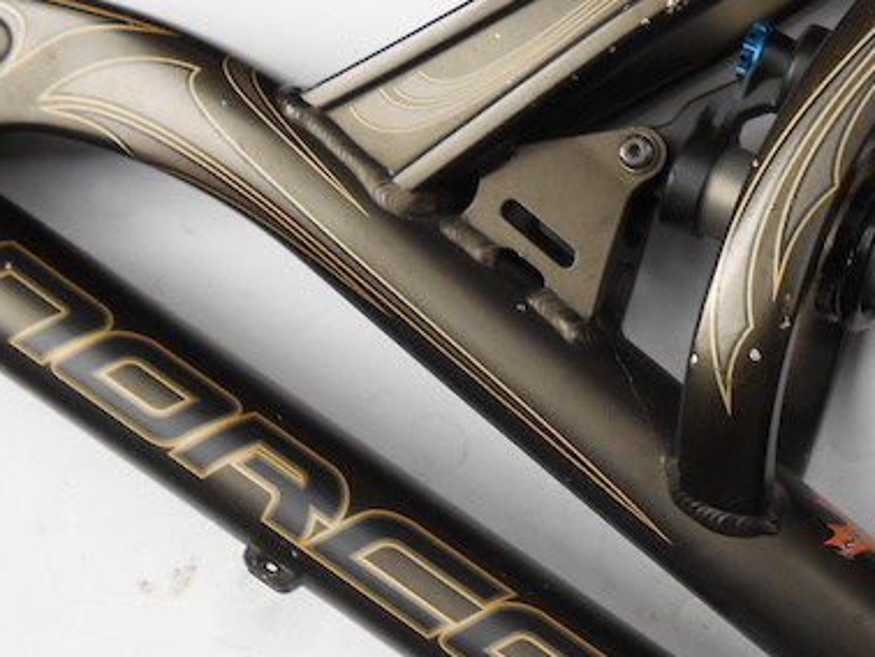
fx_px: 1391
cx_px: 838
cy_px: 396
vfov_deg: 26.5
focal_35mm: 55
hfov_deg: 32.6
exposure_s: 1/40
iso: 80
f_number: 3.5
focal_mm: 4.6
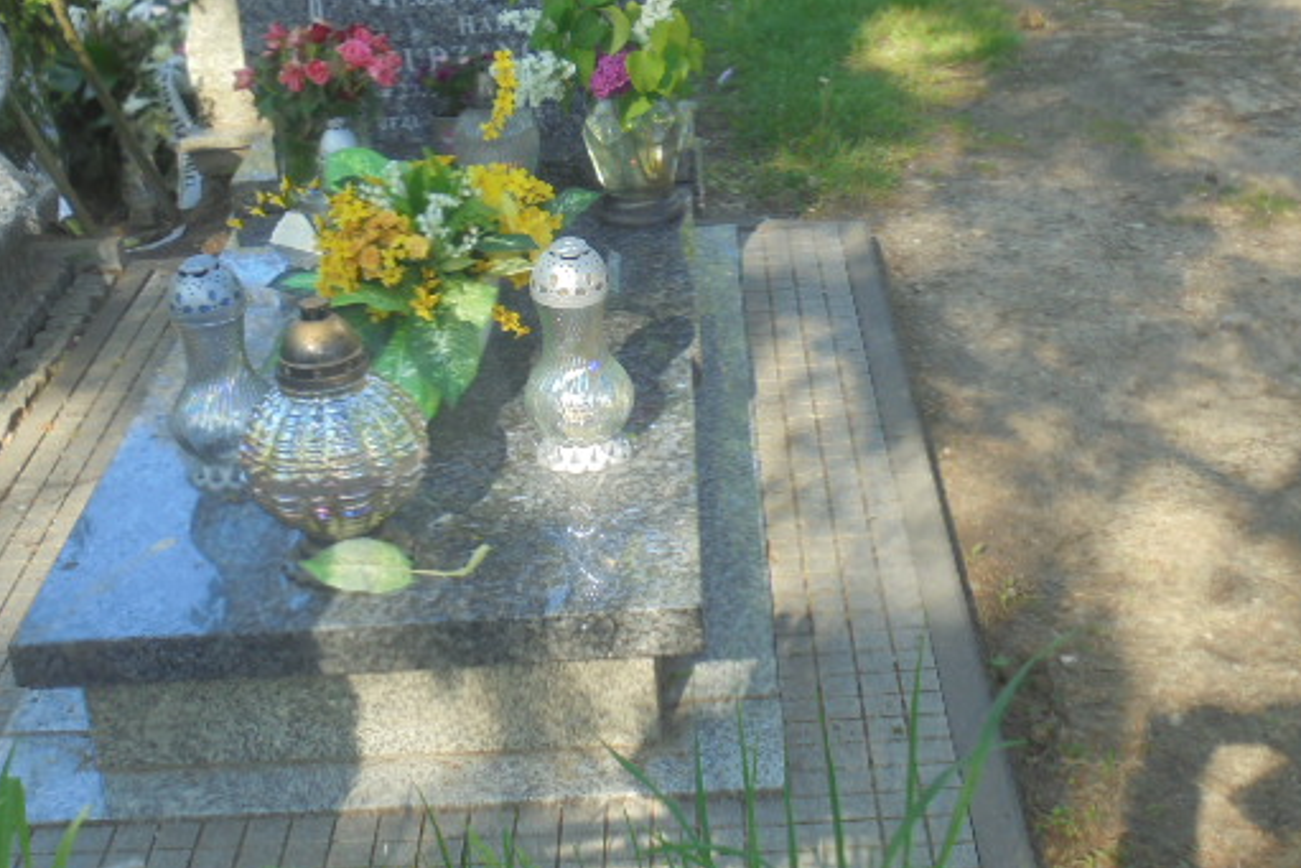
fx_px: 2024
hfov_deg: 35.6
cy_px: 275
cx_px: 565
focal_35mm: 56
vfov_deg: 24.1
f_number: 4.5
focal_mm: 7.8
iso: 100
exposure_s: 1/60
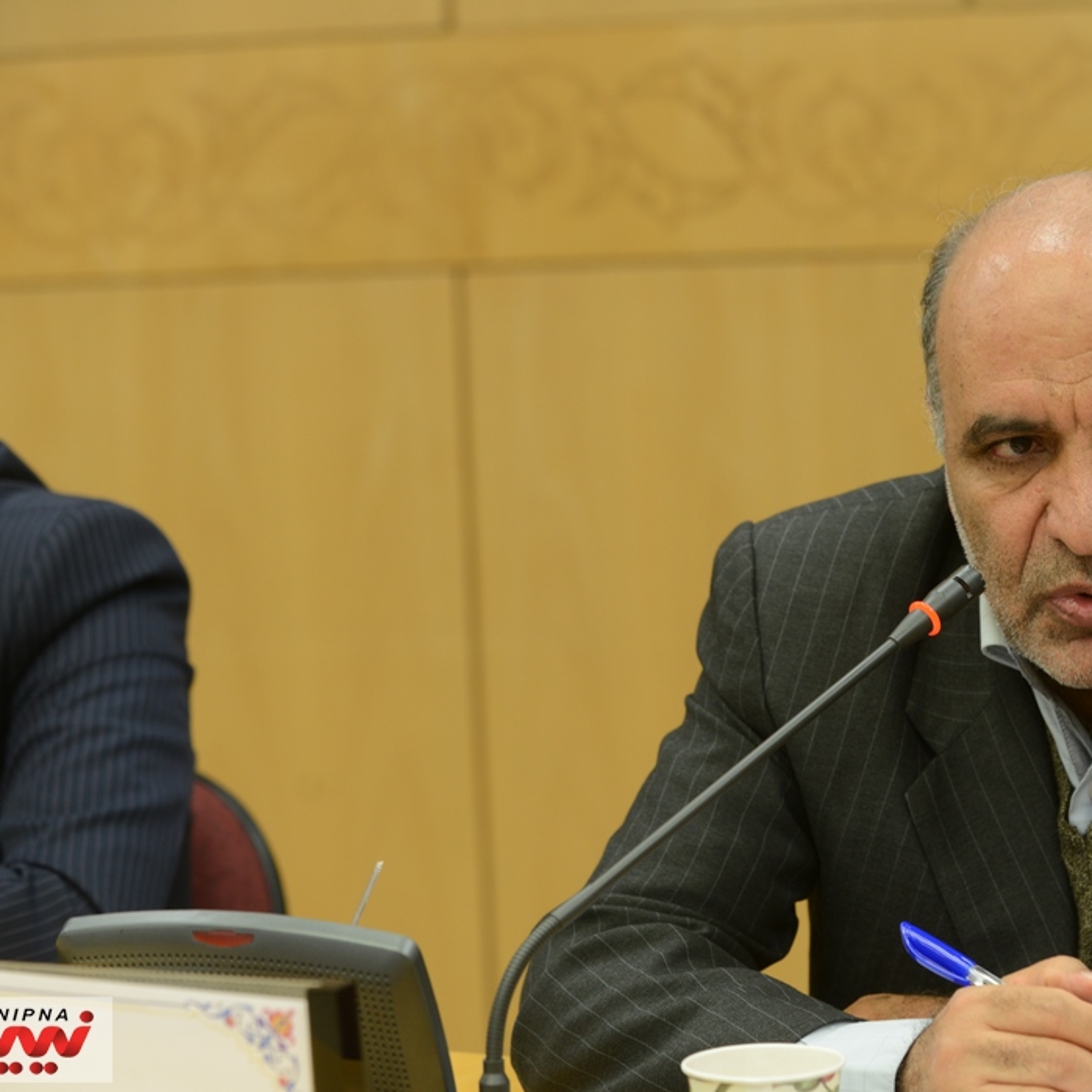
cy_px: 612
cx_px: 846
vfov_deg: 17.1
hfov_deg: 16.9
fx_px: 3640
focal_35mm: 102
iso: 640
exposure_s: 1/100
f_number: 4
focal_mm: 70
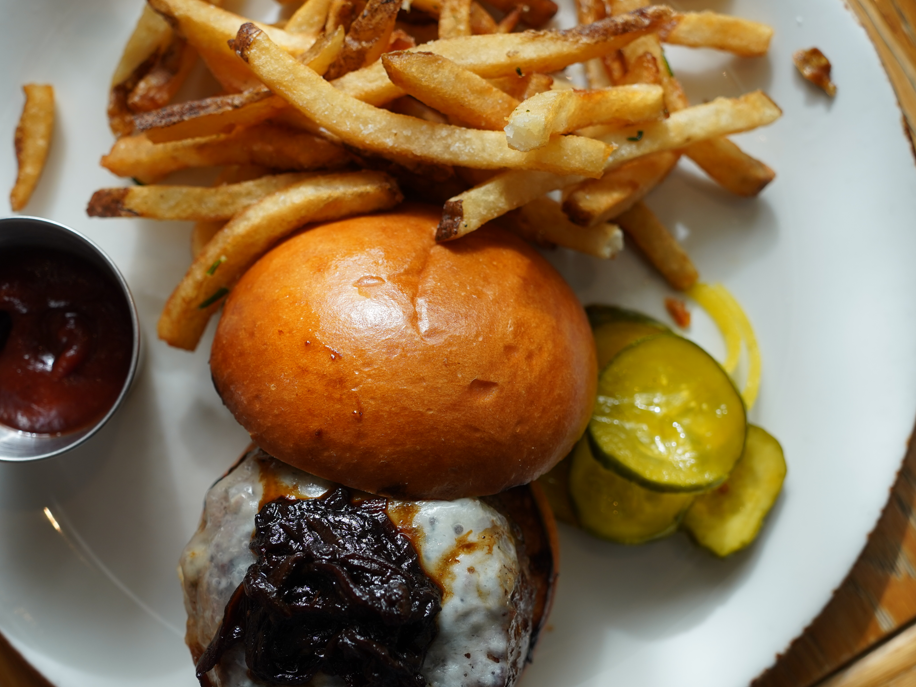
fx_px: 1376
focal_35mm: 52
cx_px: 438
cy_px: 403
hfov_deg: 36.8
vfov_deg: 28.0
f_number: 4
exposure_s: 1/160
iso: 200
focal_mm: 37
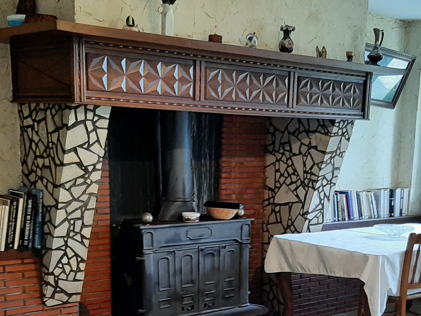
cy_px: 290
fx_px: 657
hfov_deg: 35.4
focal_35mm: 54
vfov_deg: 26.1
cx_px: 263
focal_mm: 3.93
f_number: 1.7
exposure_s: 1/50
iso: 160
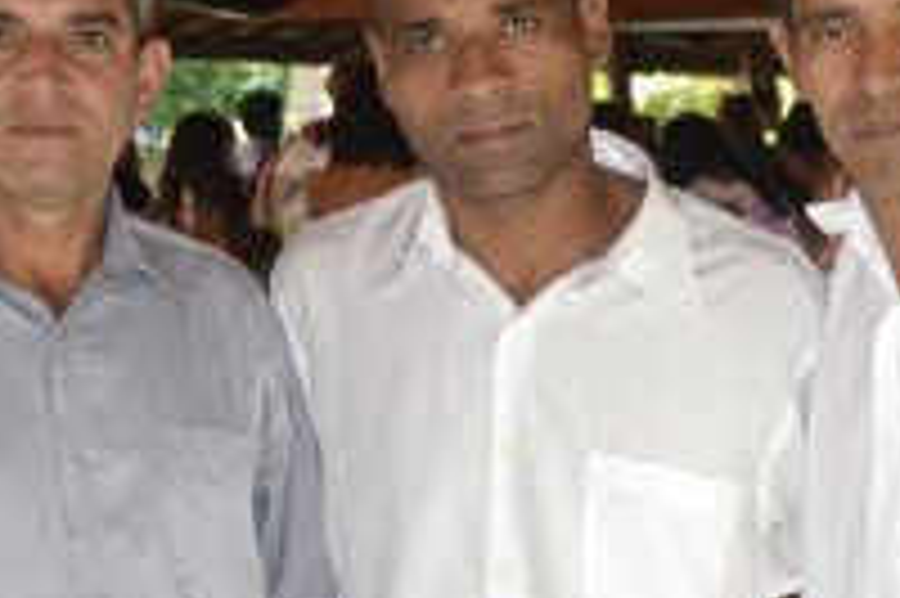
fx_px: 2623
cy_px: 371
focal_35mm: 105
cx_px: 724
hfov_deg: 19.3
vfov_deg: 13.0
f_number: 4
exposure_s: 1/125
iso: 280
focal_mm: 28
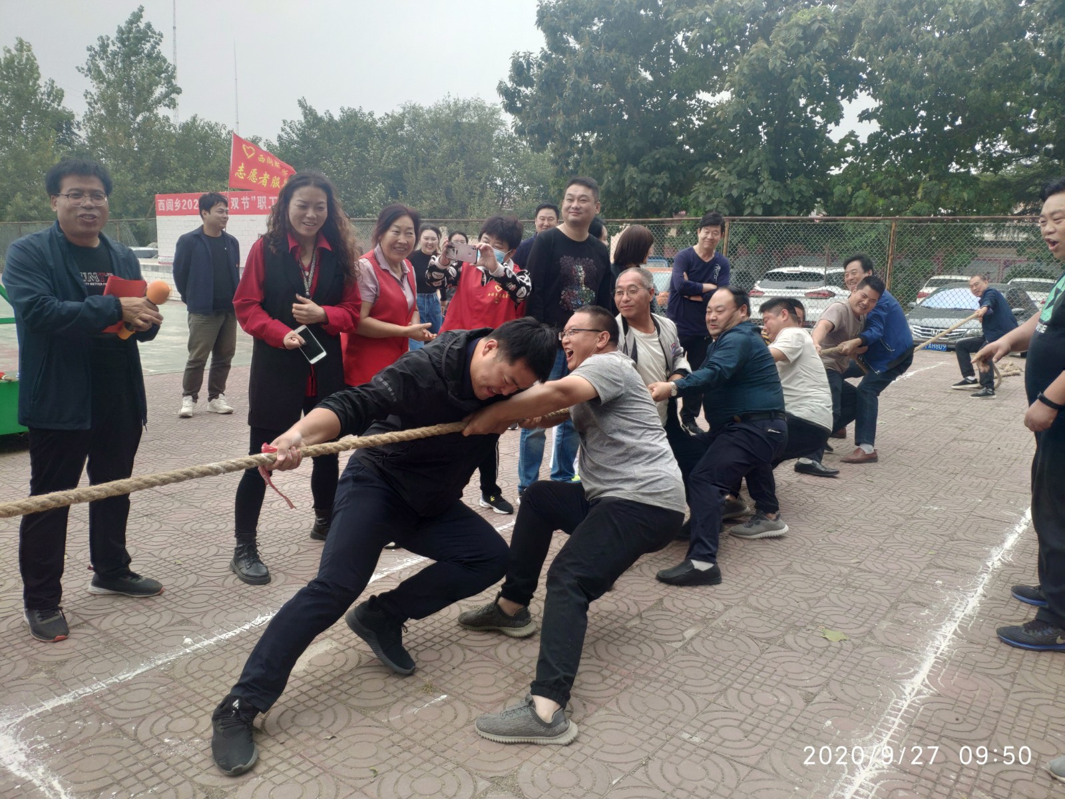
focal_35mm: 21
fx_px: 646
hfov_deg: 79.0
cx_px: 532
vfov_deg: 63.4
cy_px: 400
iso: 100
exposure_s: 1/282
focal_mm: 4.22
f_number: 1.8
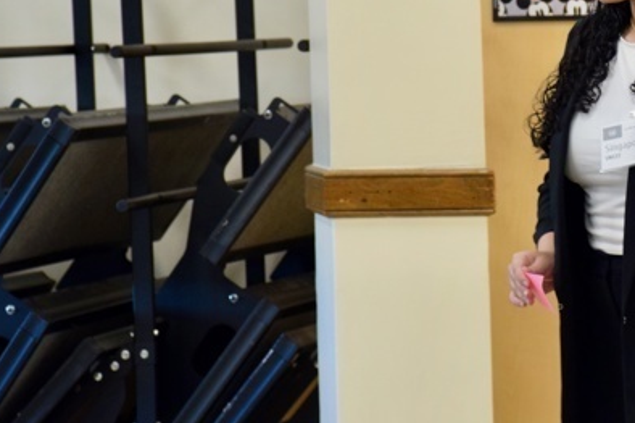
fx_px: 4565
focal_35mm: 259
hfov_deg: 7.9
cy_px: 130
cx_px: 571
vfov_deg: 5.3
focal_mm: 85
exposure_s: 1/60
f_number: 5.3
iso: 1400
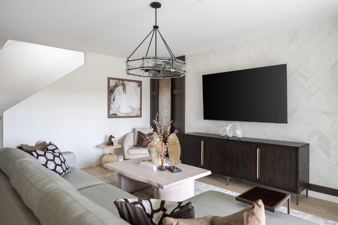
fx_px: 216
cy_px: 112
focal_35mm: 23
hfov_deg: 76.1
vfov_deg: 55.1
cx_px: 169
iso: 125
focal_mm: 23
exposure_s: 1/2.5
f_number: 8
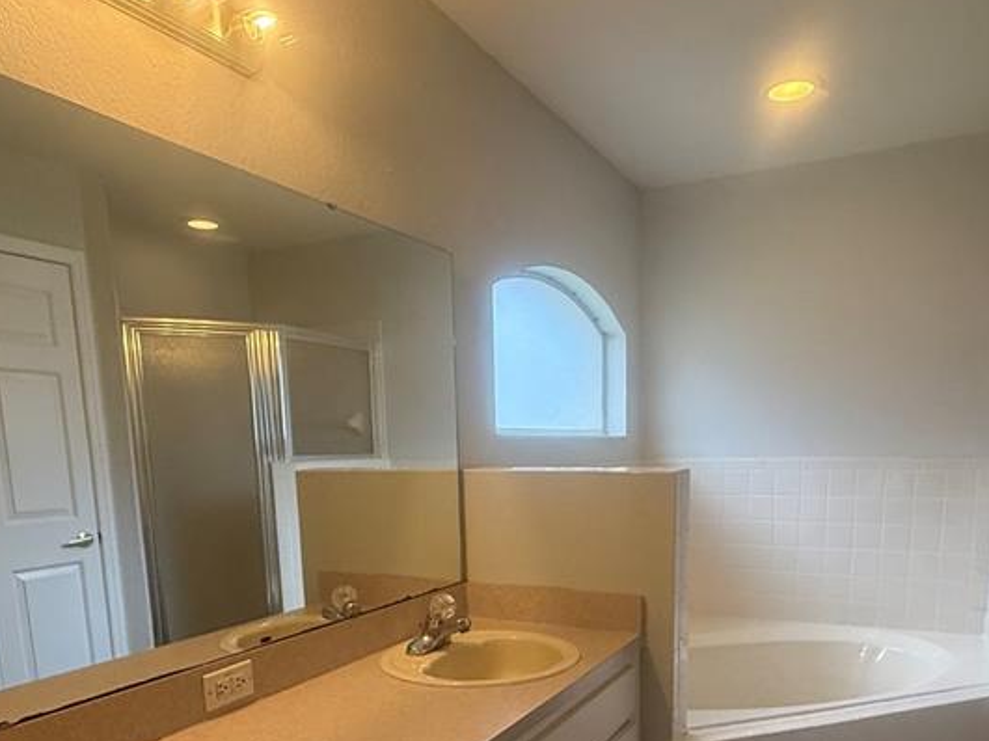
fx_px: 771
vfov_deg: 48.9
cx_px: 546
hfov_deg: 65.2
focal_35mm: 27
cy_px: 573
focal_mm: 2.22
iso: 400
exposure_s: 1/120
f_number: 2.2
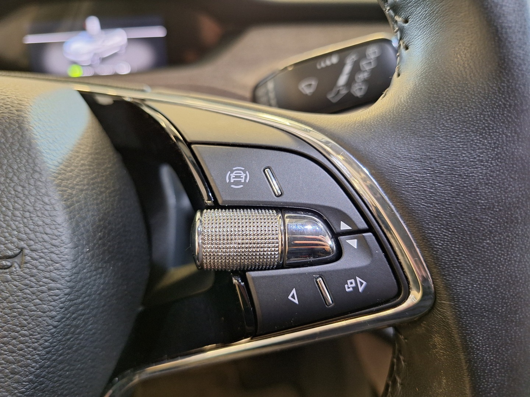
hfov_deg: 73.9
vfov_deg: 58.9
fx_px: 352
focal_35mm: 23
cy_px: 198
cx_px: 265
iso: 250
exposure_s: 1/33
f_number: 1.8
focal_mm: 5.54
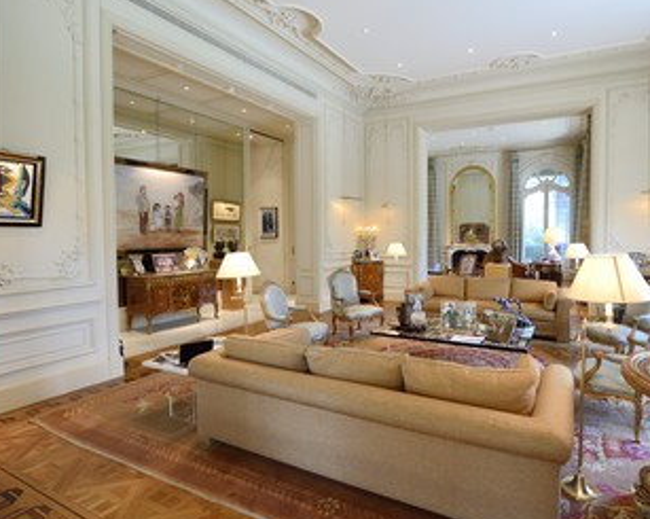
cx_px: 385
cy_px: 252
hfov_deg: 85.5
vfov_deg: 73.7
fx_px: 346
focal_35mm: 18
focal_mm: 14
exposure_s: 1/40
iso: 1250
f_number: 6.3
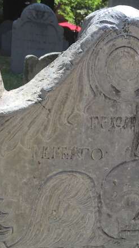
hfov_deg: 20.1
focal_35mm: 58
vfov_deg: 35.8
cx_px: 140
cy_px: 158
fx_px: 380
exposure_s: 1/520
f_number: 2.2
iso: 32
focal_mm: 4.15
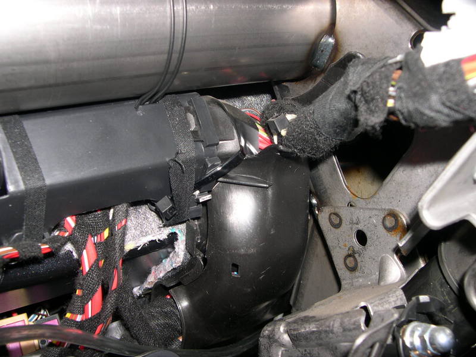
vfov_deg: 37.7
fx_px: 523
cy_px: 178
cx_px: 238
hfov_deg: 49.0
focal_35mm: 38
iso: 100
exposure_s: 1/60
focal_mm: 8
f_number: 7.6
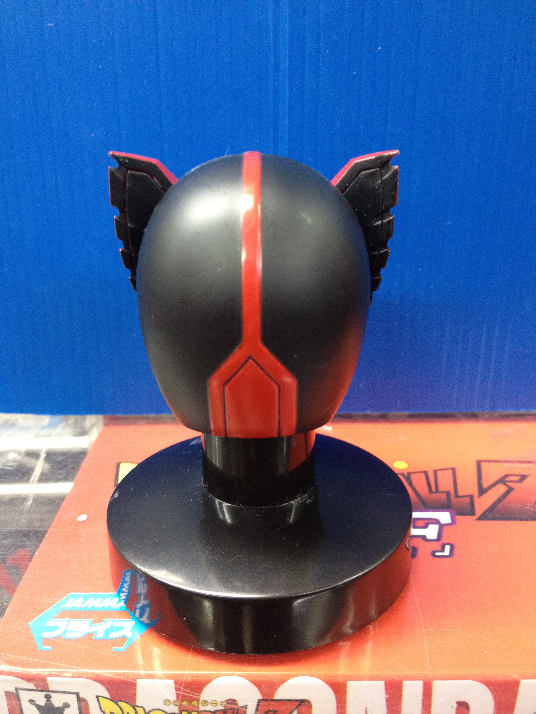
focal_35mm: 35
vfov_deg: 52.6
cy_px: 357
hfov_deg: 40.7
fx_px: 723
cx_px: 268
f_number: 2.4
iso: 250
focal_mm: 4.28
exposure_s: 1/20
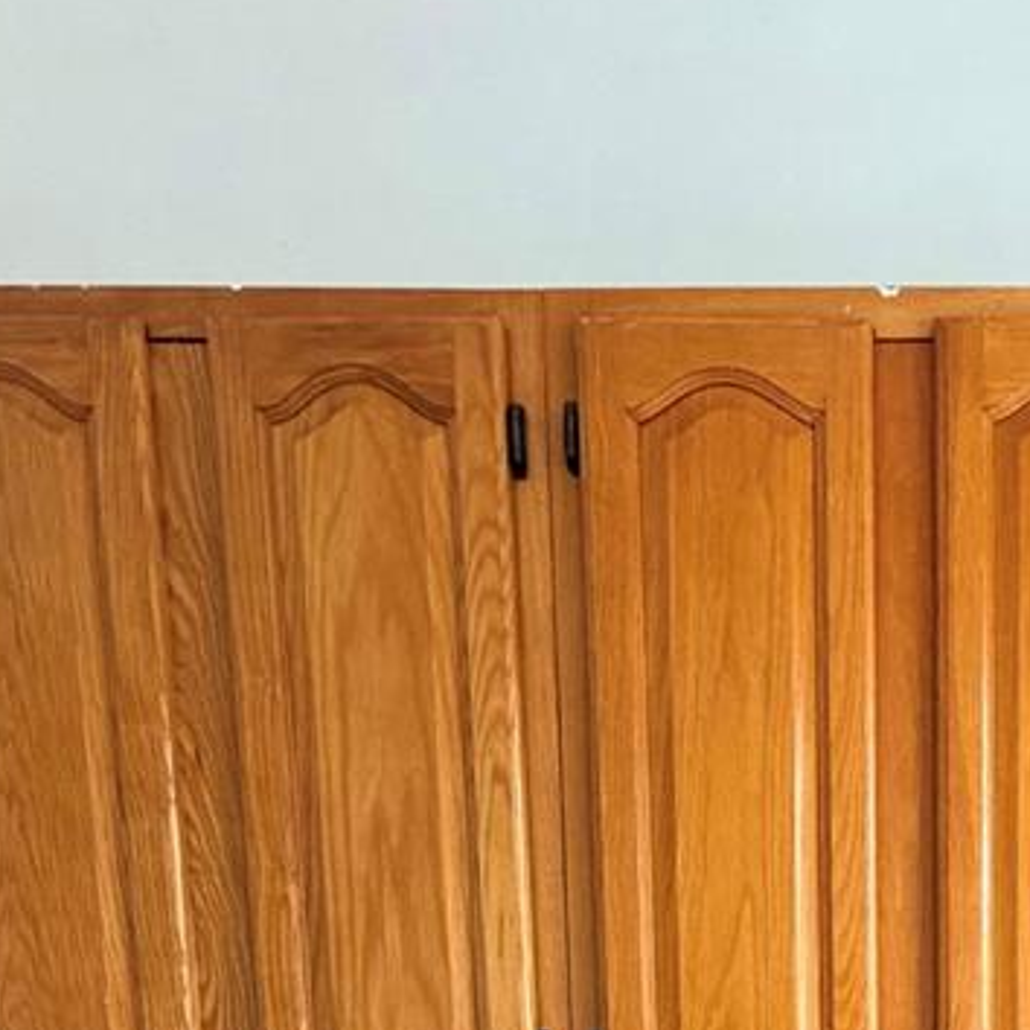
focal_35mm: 42
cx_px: 899
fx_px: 1414
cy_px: 1330
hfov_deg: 37.7
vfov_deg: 31.3
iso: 320
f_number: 2.2
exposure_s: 1/78
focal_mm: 2.22
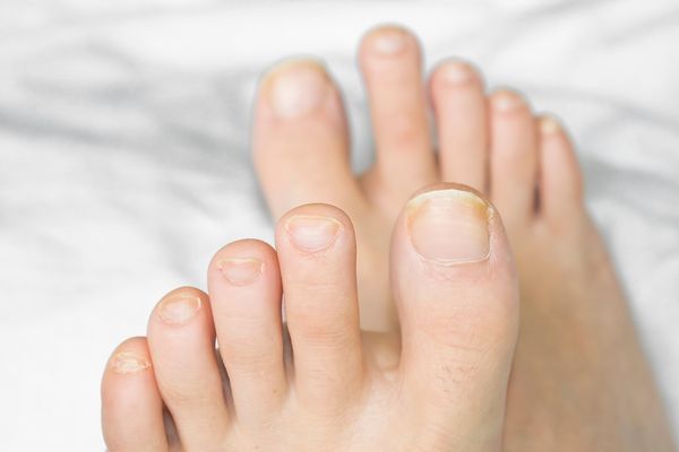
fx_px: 1556
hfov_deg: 24.6
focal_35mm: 82
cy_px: 226
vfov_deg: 16.6
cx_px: 340
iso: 400
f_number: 5.6
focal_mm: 55
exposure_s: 1/125
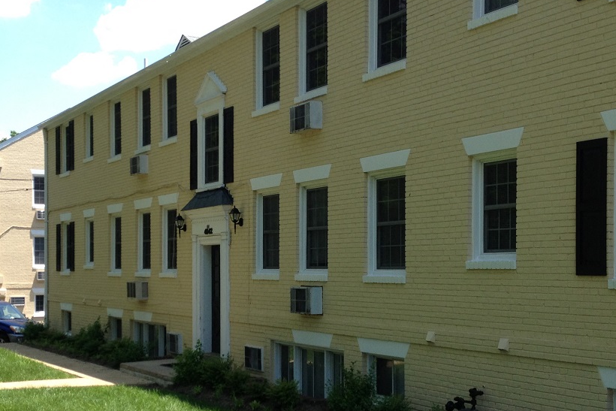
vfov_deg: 23.3
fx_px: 993
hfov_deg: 34.4
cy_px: 273
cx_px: 249
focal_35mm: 58
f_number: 2.4
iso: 50
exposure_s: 1/756
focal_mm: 4.28
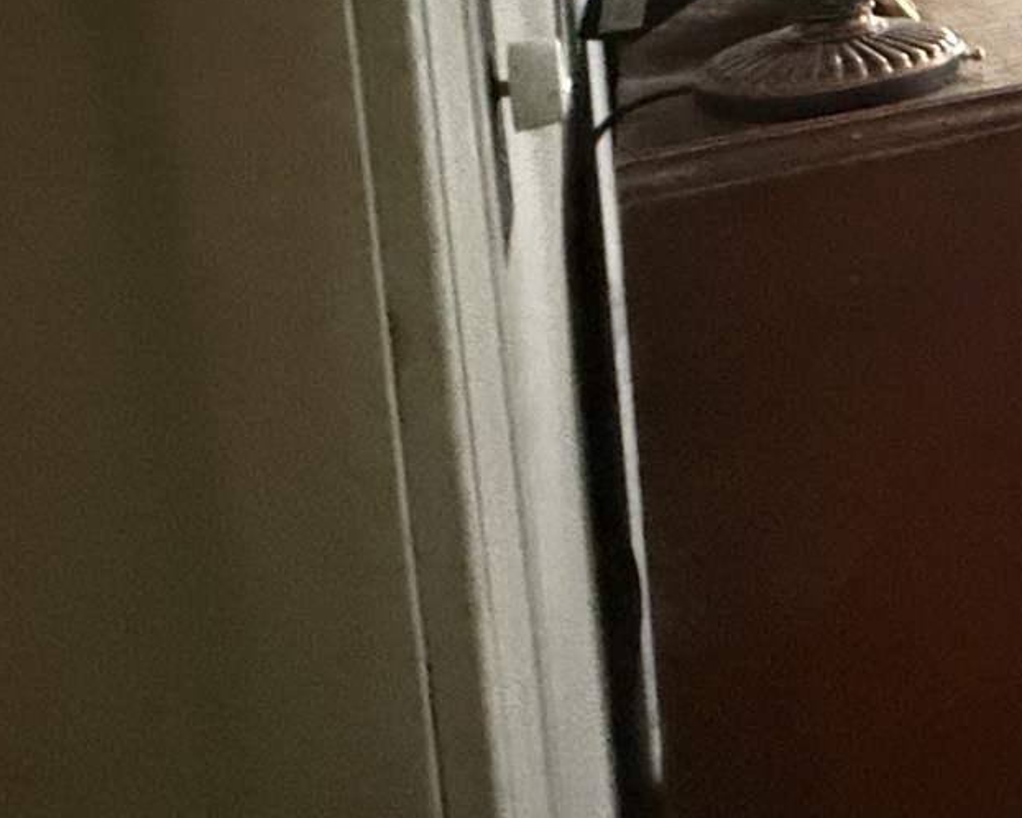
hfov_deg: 25.9
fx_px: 1362
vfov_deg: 28.1
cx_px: 1638
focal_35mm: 45
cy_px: -220
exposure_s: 1/15
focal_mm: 2.22
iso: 4000
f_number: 2.2
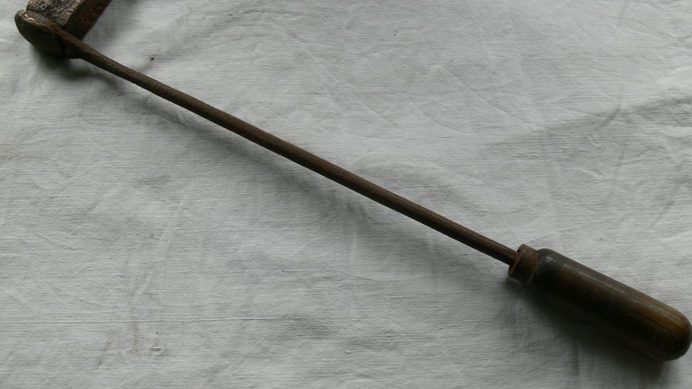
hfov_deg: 51.6
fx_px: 716
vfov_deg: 30.3
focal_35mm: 39
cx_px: 345
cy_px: 141
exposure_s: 1/50
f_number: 4
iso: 80
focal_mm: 7.4
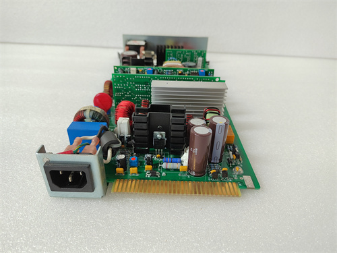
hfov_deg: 73.9
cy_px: 126
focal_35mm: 23
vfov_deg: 58.9
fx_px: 224
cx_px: 168
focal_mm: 5.52
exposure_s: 1/50
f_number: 1.9
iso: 1441
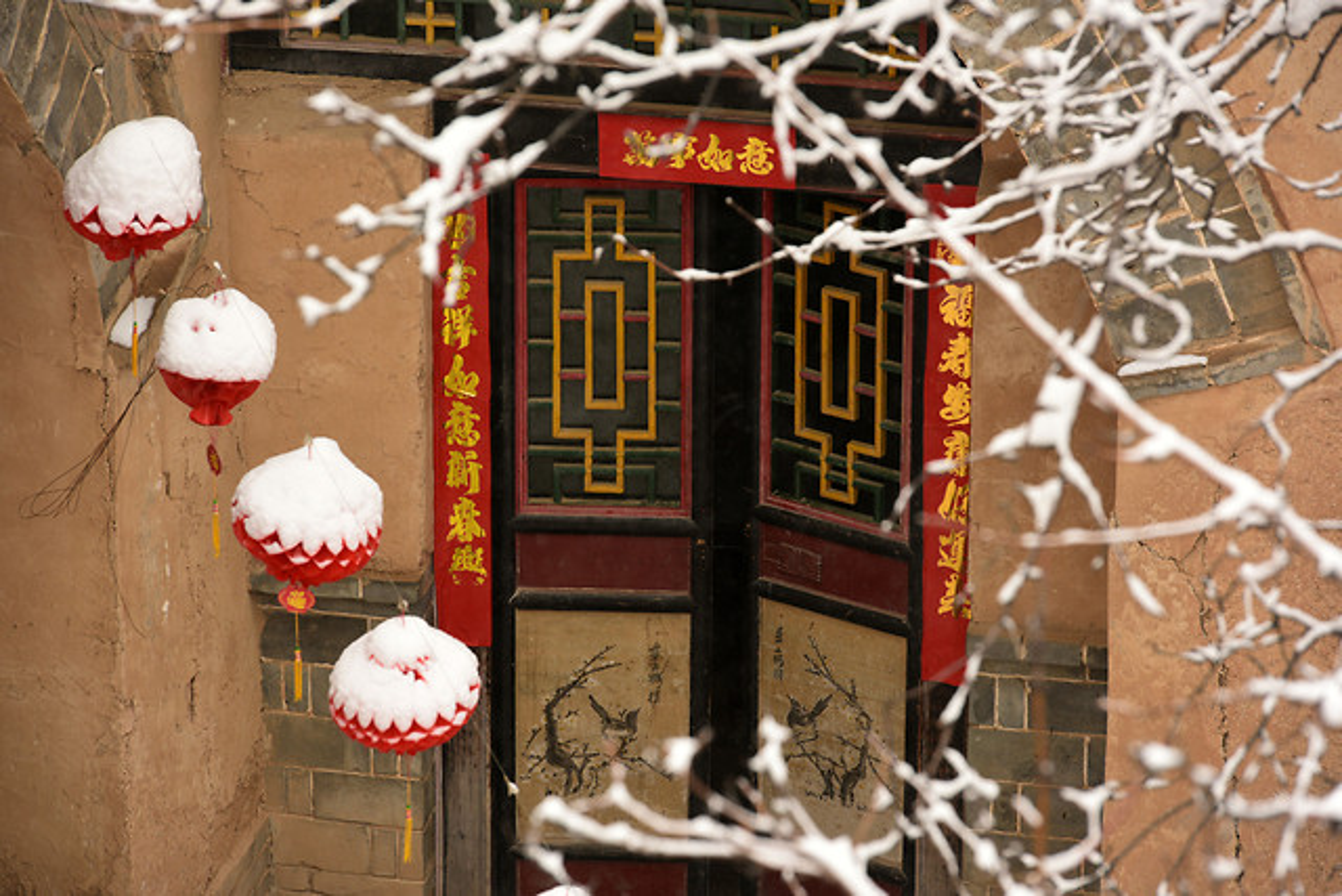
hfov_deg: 10.5
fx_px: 7270
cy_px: 448
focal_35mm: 195
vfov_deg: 7.0
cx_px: 671
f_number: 8
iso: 200
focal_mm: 195
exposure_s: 1/160
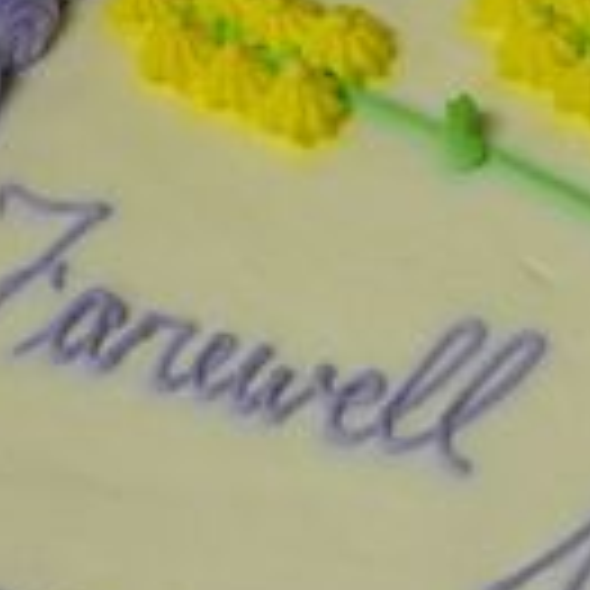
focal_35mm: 195
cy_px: 437
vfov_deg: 9.0
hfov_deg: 8.9
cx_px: 698
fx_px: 3760
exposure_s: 1/40
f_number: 3.1
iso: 80
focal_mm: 7.4
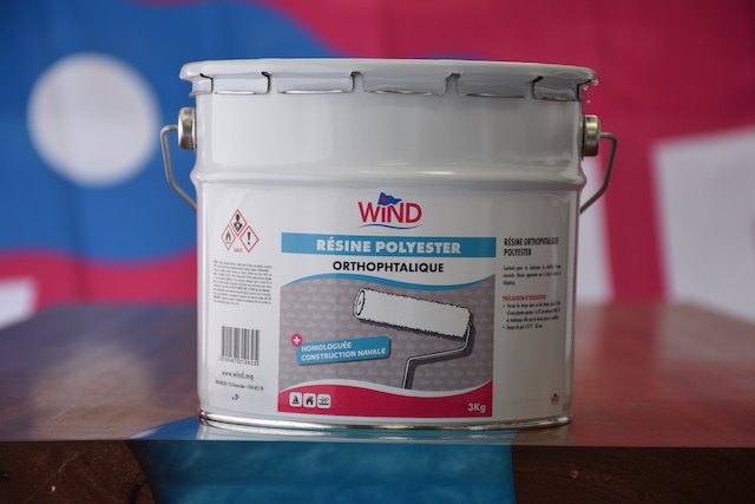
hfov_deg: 15.2
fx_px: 2832
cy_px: 252
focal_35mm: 135
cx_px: 378
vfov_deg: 10.2
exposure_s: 1/125
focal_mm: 90
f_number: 5.6
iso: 360
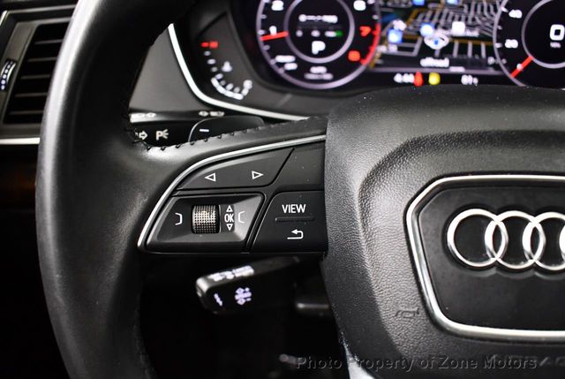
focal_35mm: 36
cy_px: 190
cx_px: 282
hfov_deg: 53.1
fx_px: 566
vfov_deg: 37.0
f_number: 3.5
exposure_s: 1/80
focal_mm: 18
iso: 3200
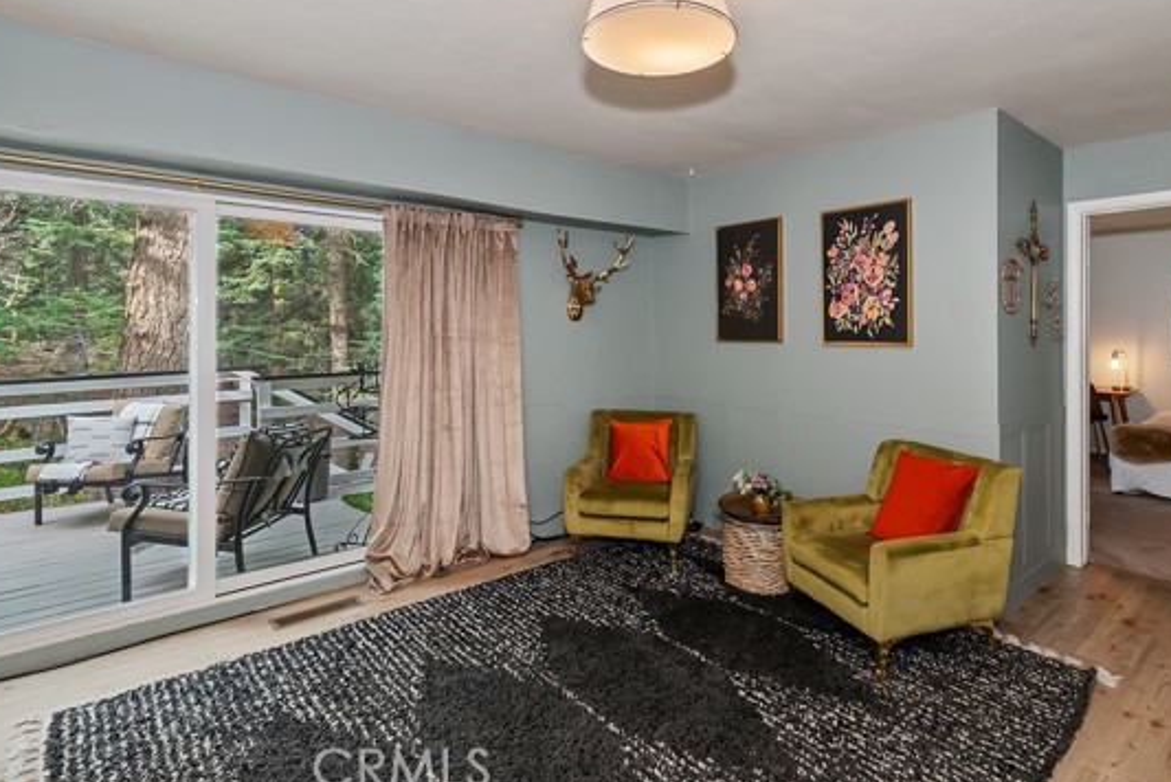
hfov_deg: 89.7
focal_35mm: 18
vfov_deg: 67.1
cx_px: 637
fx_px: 586
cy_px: 331
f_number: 8
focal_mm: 10
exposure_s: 1/30
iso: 400
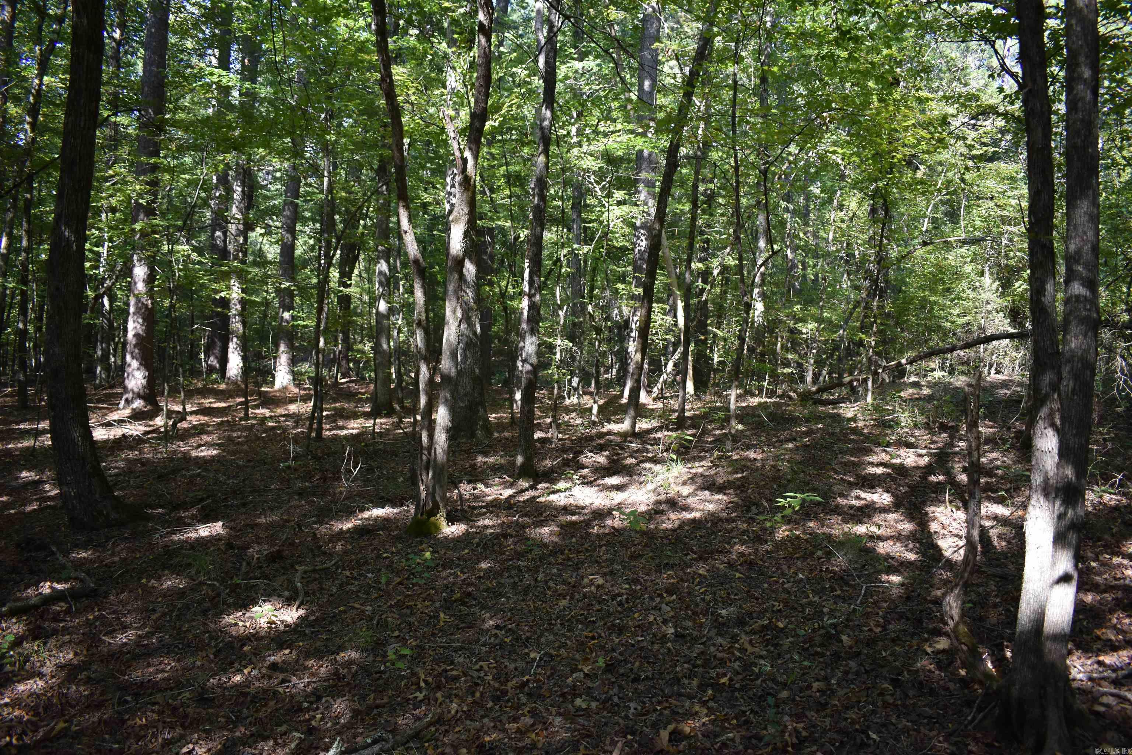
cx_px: 566
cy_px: 378
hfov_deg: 67.4
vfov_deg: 47.9
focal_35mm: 27
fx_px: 849
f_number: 3.5
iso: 400
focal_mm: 18
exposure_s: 1/250
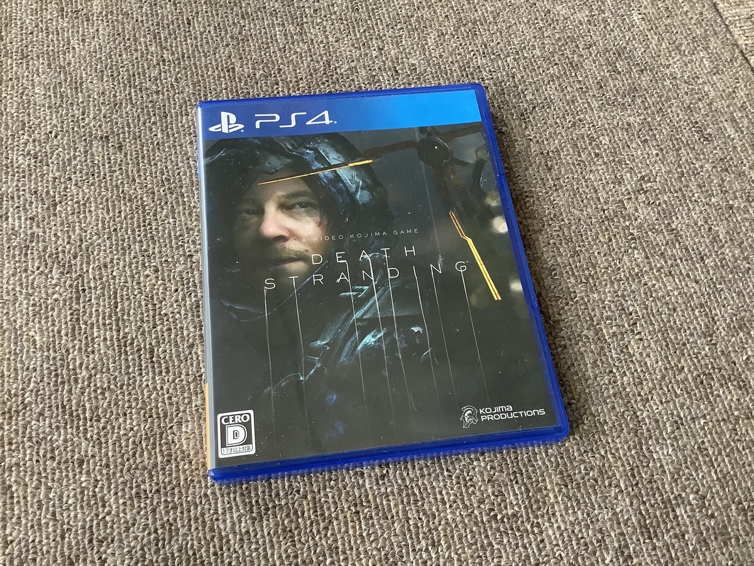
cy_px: 283
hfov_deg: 58.4
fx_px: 675
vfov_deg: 45.4
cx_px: 377
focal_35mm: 31
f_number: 2.4
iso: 320
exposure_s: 1/40
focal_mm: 3.3
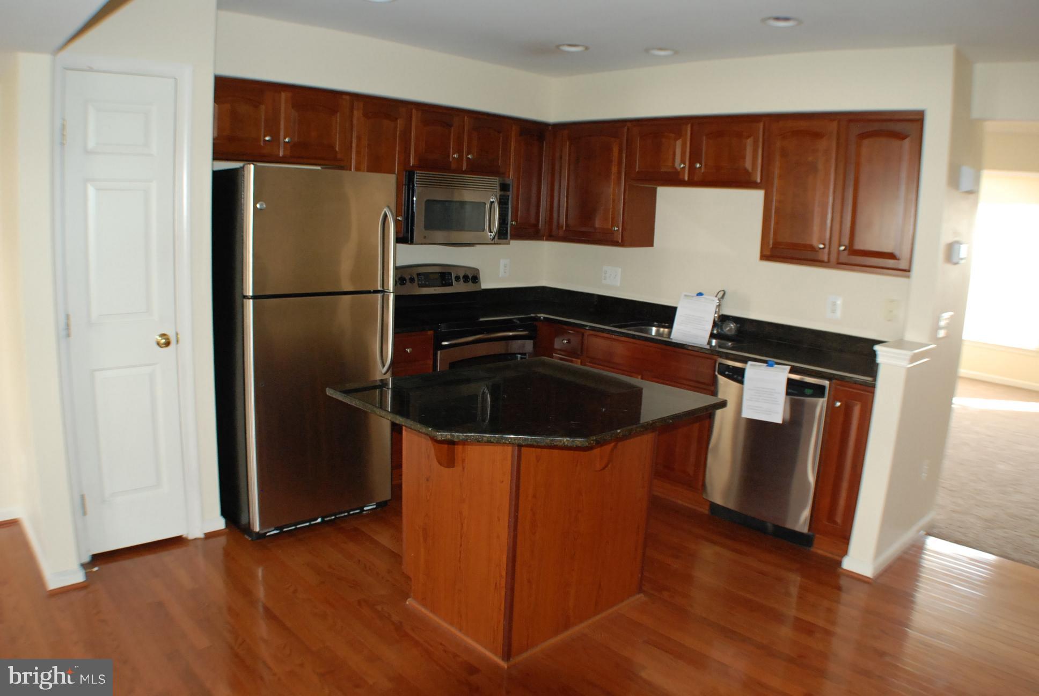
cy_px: 348
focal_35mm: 33
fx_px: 954
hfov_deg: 57.2
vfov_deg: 40.1
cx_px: 520
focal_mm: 22
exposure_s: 1/60
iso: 1000
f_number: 5
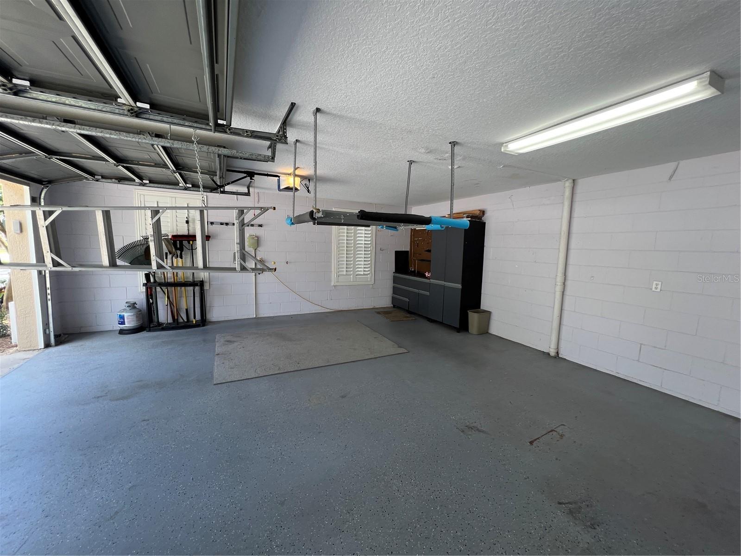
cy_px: 278
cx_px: 370
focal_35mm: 13
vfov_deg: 89.9
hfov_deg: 106.2
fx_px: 278
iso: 50
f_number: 1.8
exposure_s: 1/120
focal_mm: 1.57
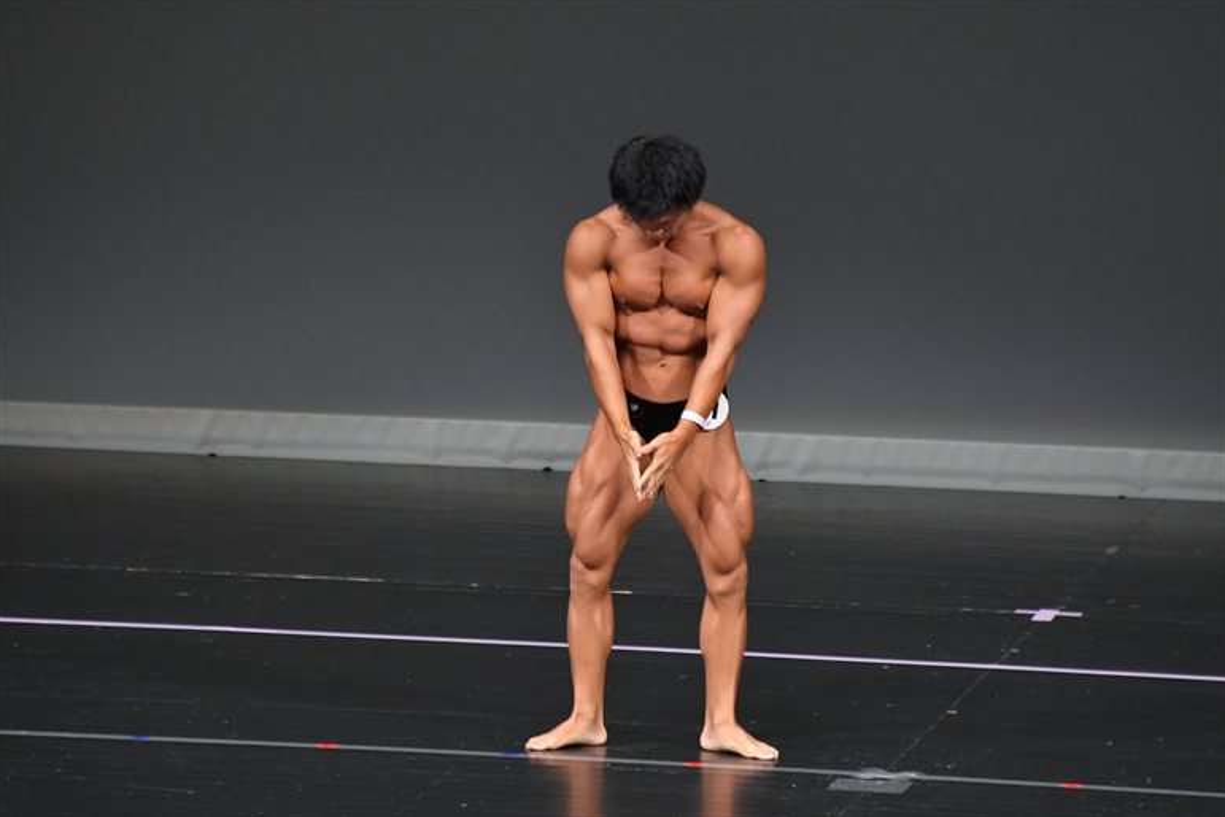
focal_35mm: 377
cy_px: 408
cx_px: 612
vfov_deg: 3.6
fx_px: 12827
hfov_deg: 5.5
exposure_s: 1/400
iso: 4000
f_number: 5.6
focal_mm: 250
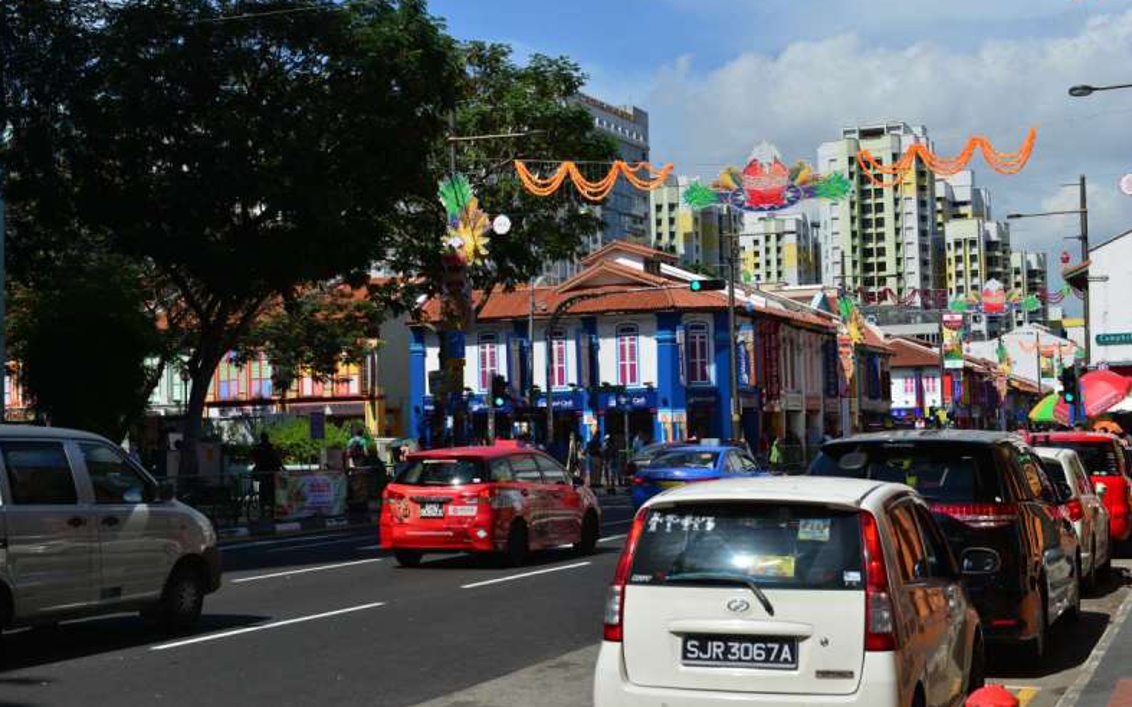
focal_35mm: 57
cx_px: 558
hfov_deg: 35.7
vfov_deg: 22.7
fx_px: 1759
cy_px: 328
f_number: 7.1
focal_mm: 55
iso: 100
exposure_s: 1/200
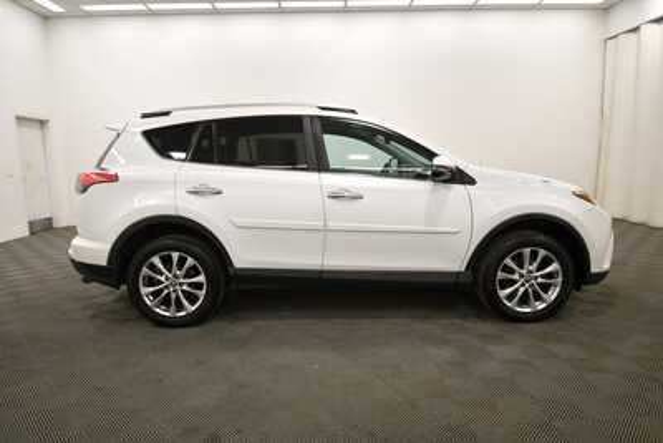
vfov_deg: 59.5
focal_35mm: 21
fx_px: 387
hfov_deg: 81.2
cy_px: 222
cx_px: 332
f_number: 5
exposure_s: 1/250
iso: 800
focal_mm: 14
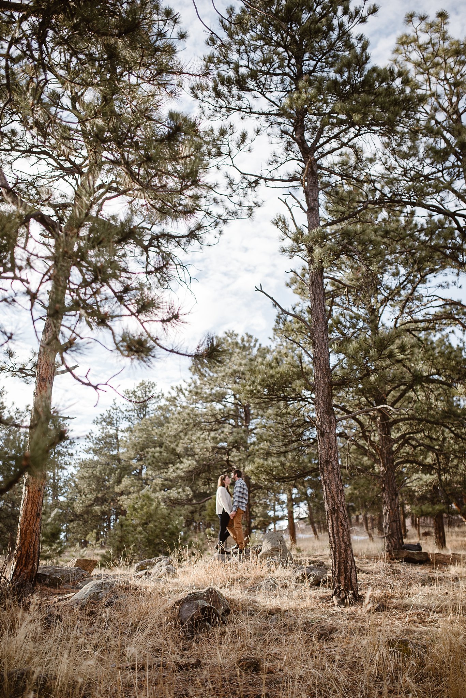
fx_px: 679
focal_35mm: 35
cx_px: 233
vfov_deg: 54.4
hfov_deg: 37.9
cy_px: 349
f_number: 2
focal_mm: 35
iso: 200
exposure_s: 1/2000
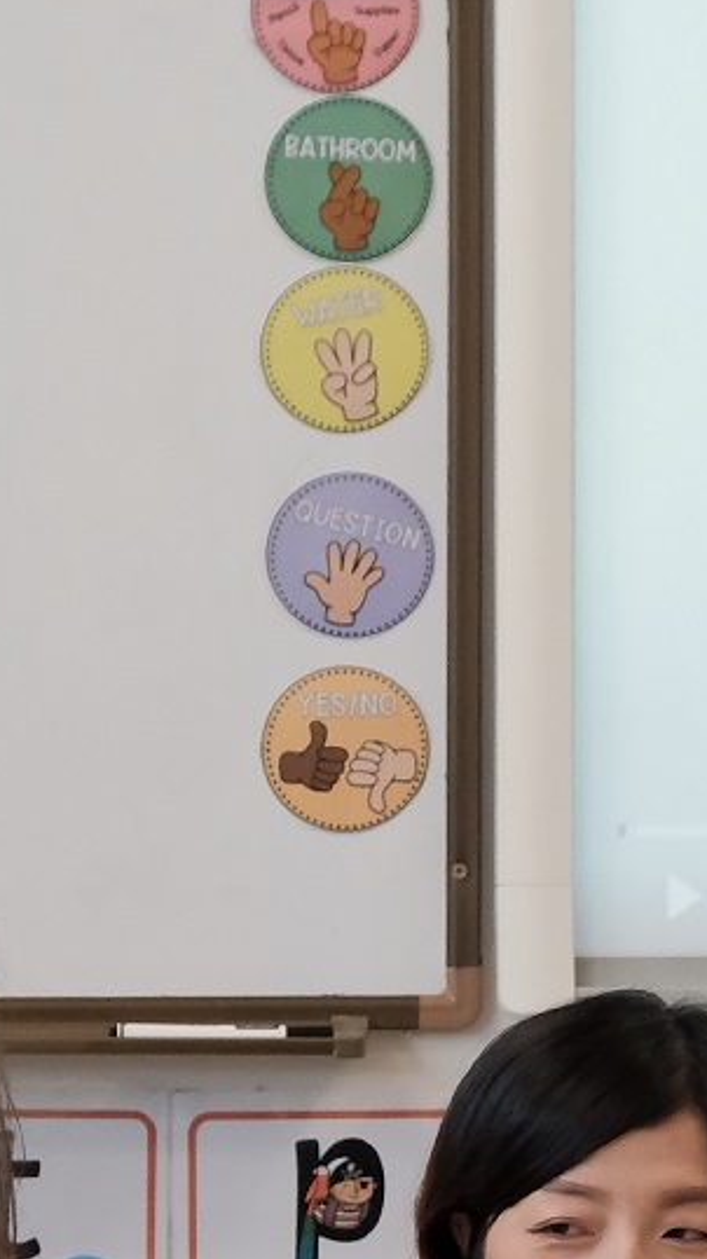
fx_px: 9714
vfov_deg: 7.4
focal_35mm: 291
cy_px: 1281
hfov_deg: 4.2
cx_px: 541
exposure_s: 1/141
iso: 2500
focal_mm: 55
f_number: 5
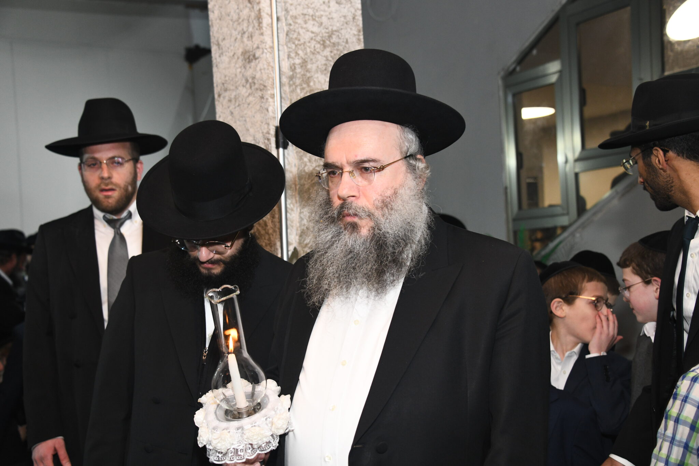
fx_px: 932
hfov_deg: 41.1
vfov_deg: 28.1
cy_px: 233
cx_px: 350
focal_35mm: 48
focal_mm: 48
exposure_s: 1/125
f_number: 5.6
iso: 1250
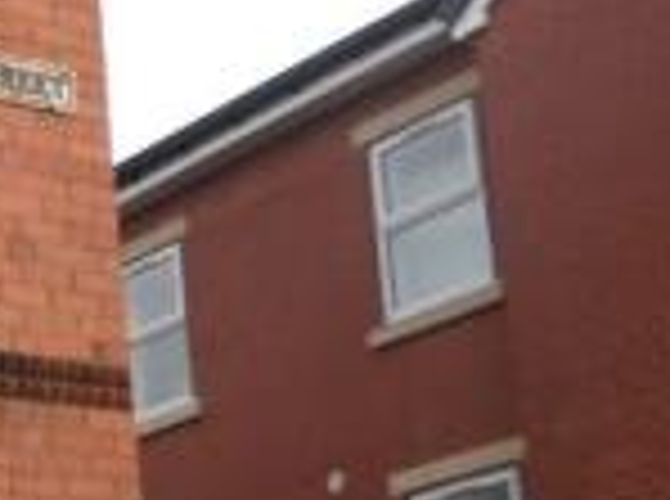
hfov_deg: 17.6
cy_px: 579
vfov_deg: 13.6
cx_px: -160
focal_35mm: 106
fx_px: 2047
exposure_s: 1/125
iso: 80
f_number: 3.2
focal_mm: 4.9
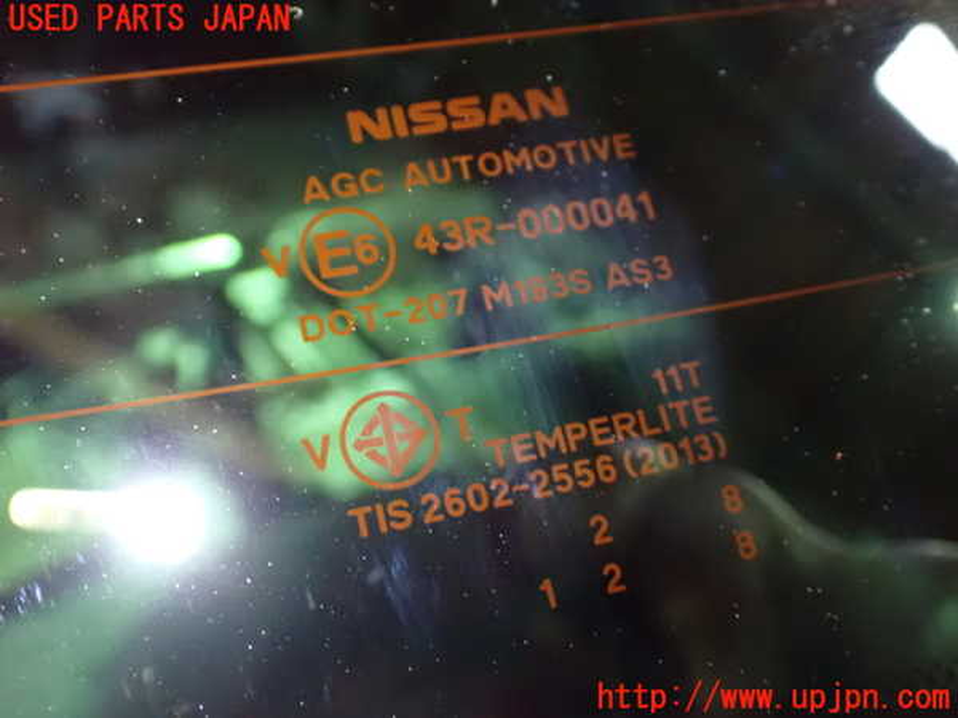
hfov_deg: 49.0
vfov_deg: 37.7
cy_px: 359
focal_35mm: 38
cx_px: 479
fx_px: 1052
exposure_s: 1/15
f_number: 2.7
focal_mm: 6.83
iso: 1600
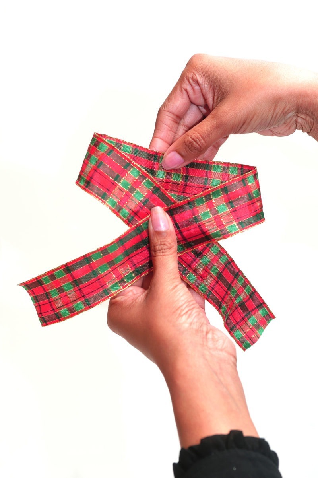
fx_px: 928
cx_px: 159
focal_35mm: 70
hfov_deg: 19.4
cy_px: 239
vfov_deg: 28.9
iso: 500
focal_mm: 70
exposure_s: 1/125
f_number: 7.1
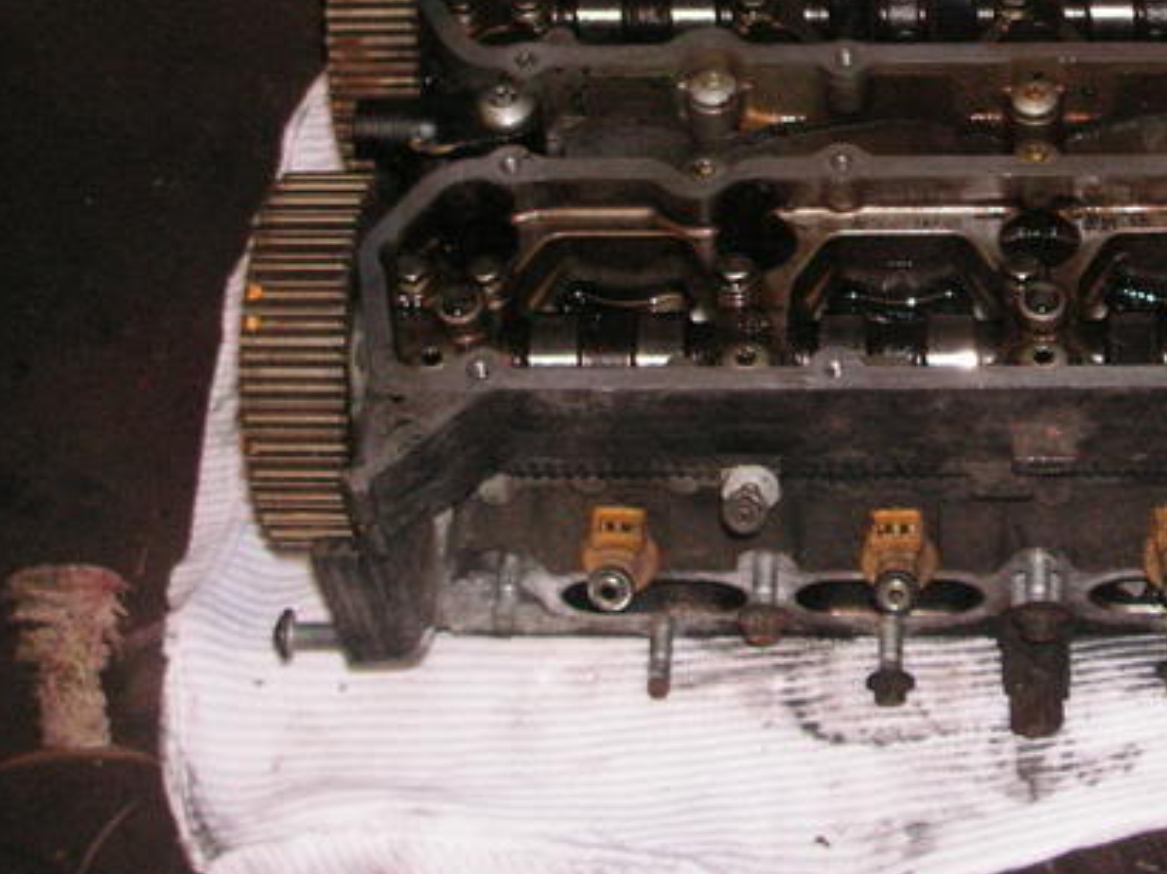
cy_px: 105
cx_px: 1011
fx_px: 2494
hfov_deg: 25.6
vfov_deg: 19.6
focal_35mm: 74
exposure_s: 1/45
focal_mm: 6.3
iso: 160
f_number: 3.3
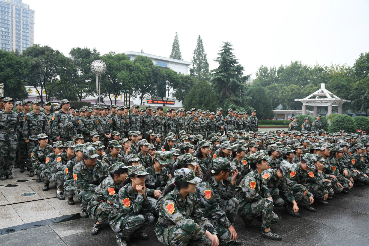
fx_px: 307
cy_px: 123
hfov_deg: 61.9
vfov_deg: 43.6
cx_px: 184
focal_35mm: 30
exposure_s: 1/30
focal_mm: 20
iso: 220
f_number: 4
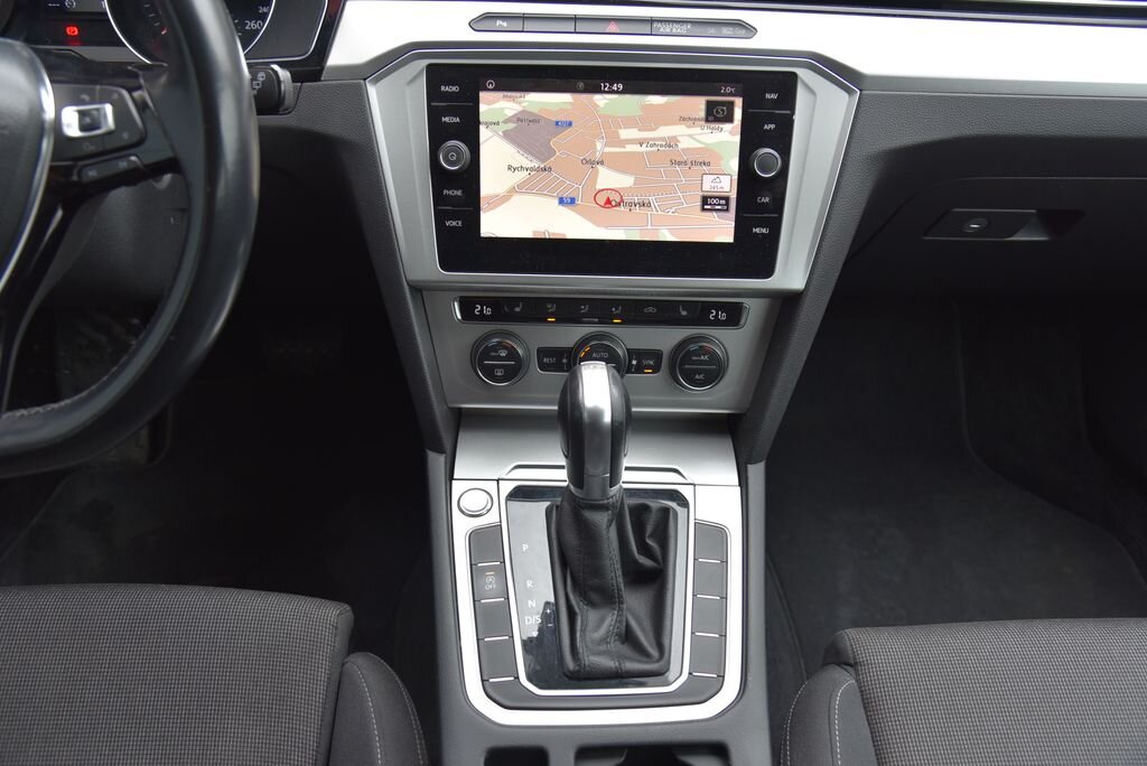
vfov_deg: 42.4
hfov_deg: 60.3
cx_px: 574
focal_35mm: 31
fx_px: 988
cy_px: 383
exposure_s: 1/80
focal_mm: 31
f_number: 4.5
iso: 500
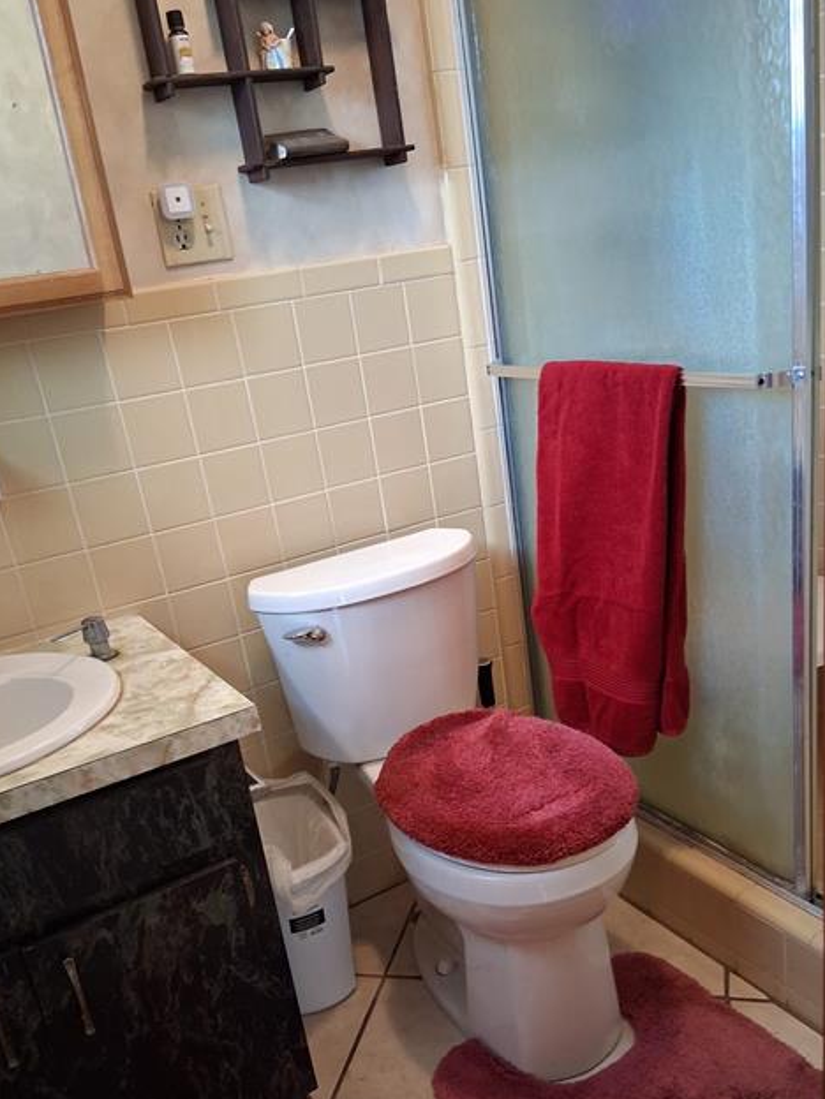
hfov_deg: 44.1
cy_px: 662
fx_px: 1017
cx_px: 434
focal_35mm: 32
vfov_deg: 56.4
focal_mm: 3.98
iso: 640
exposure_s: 1/50
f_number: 1.8
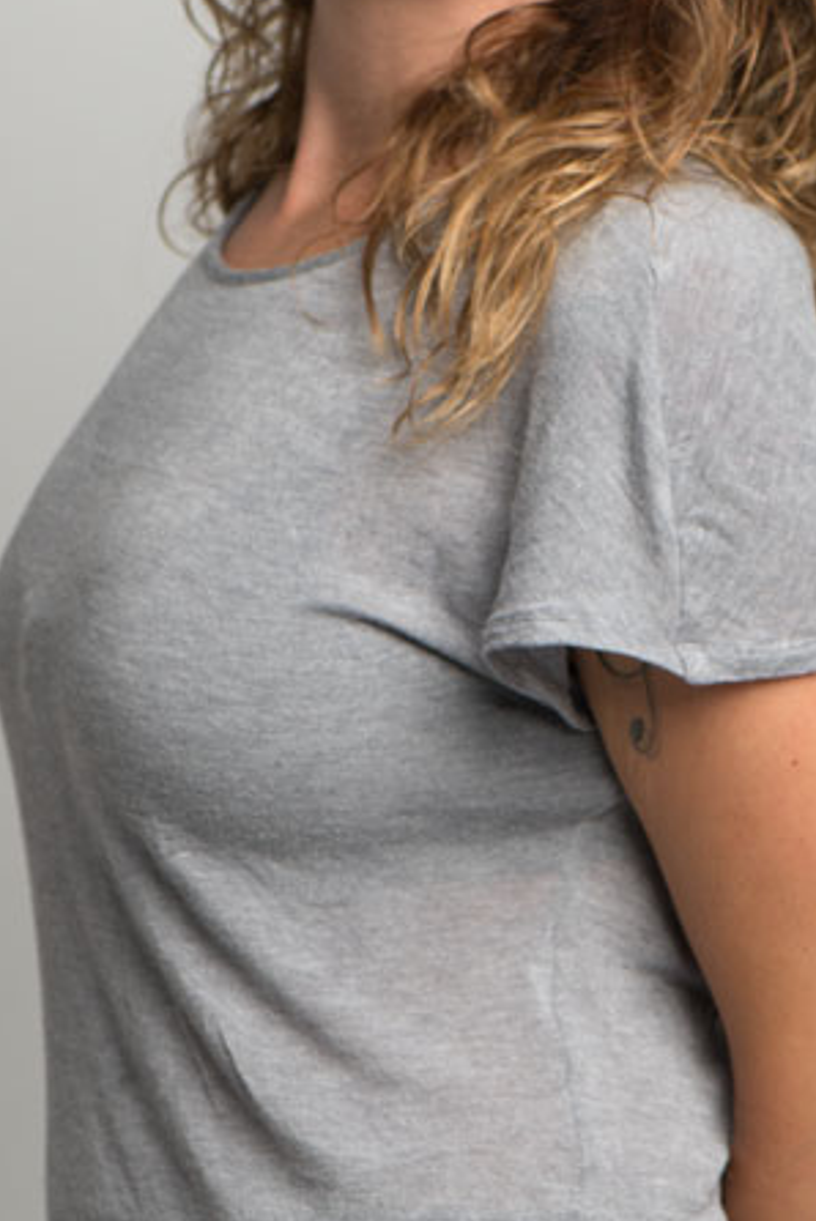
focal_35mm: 241
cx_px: 486
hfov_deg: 5.7
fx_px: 8181
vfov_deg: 8.5
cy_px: 619
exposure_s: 1/160
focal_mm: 105
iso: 100
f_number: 5.6
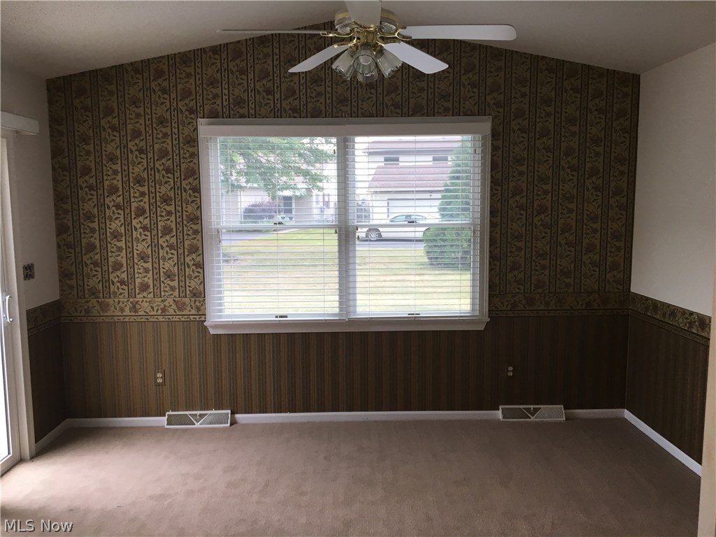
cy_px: 268
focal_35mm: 29
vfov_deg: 48.2
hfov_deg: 61.7
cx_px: 358
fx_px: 600
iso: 25
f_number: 2.2
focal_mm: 4.15
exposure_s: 1/40
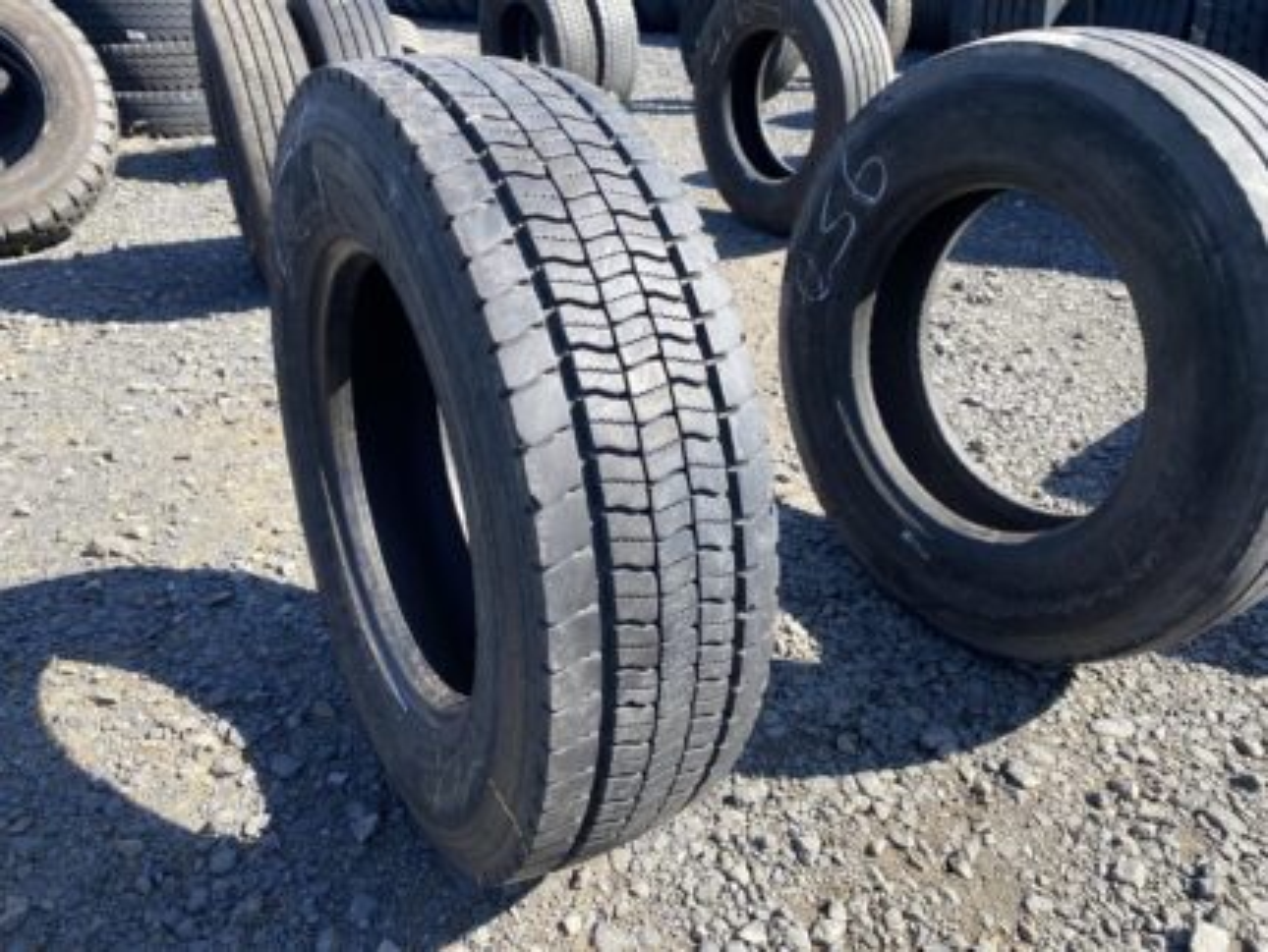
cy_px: 476
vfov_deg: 53.1
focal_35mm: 26
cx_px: 634
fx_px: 953
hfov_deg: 67.3
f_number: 1.8
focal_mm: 4.25
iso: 32
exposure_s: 1/762
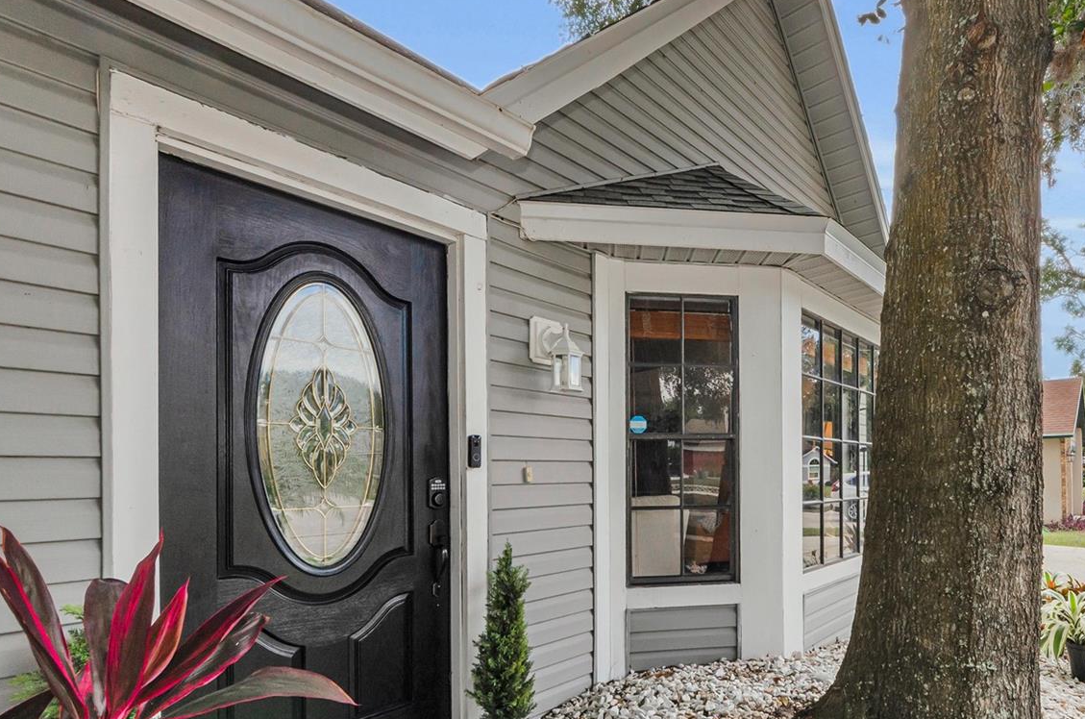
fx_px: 511
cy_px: 451
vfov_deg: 69.1
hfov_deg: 91.4
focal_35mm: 17
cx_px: 681
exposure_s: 1/160
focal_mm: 8
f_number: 11
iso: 250
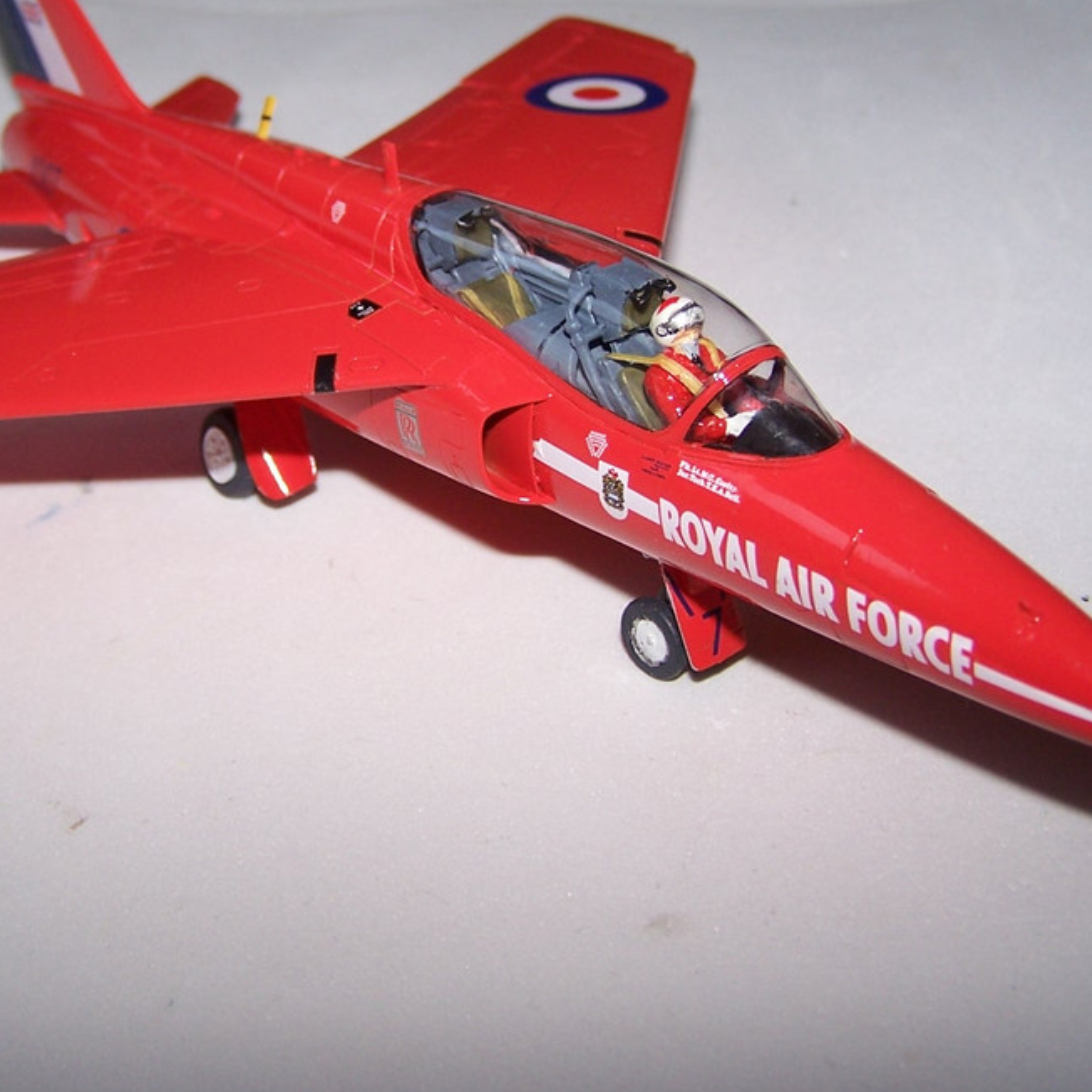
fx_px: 1963
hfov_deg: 31.0
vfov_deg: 31.0
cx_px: 441
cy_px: 440
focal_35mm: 55
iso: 80
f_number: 2.8
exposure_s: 1/60
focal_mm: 6.3
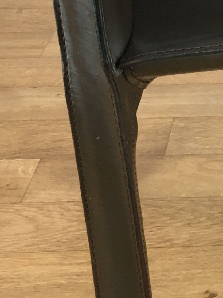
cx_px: 317
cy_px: -17
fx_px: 902
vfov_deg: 18.1
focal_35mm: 105
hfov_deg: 13.4
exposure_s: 1/33
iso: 50
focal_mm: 4.15
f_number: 2.2
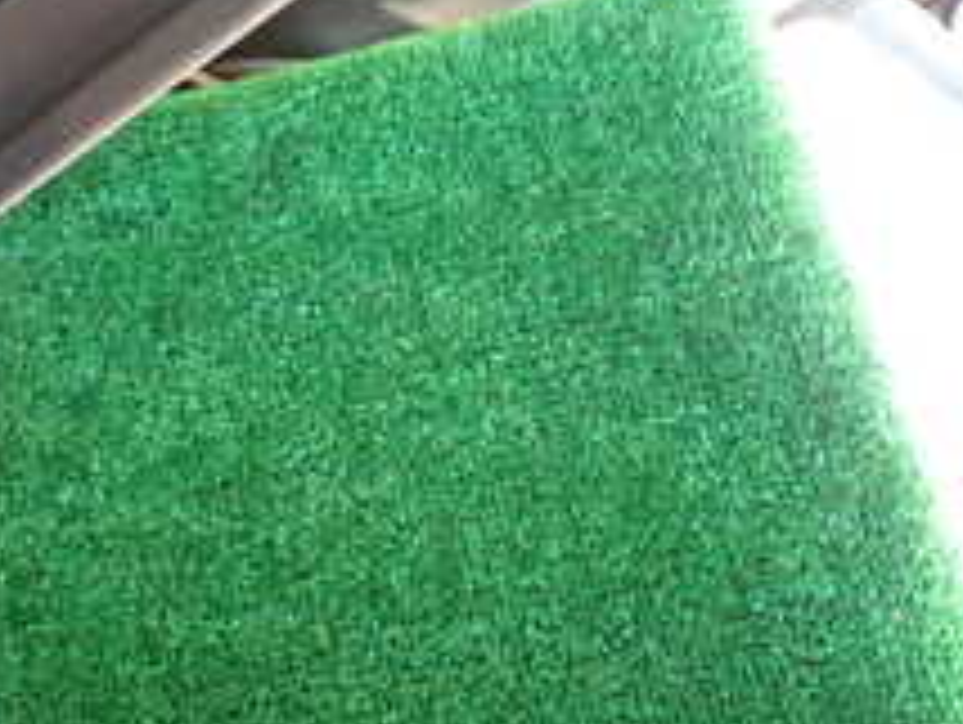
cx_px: -351
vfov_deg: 16.9
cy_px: -130
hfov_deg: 20.8
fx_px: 2339
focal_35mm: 84
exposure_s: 1/30
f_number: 2.3
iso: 640
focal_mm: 5.4
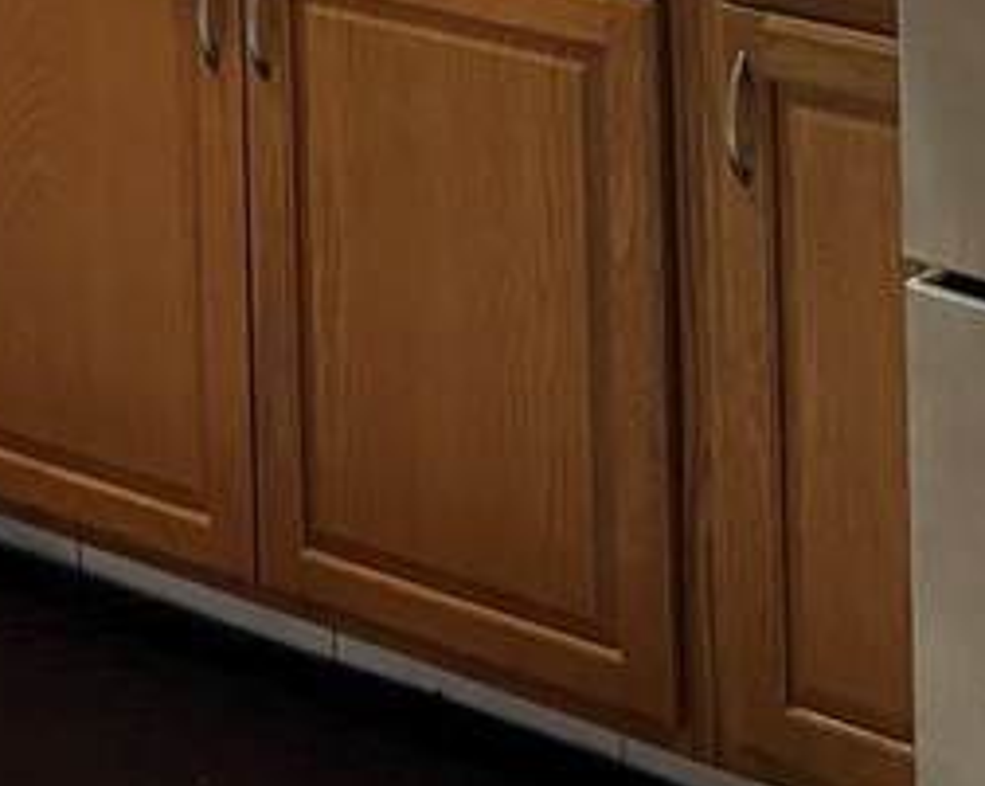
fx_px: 3756
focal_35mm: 129
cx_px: 317
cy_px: -982
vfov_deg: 10.6
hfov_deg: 14.9
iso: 250
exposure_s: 1/60
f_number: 1.6
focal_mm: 5.96
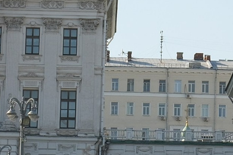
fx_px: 1734
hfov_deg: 7.7
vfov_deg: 5.1
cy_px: -60
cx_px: 222
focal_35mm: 268
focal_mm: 27
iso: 160
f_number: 8
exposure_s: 1/320
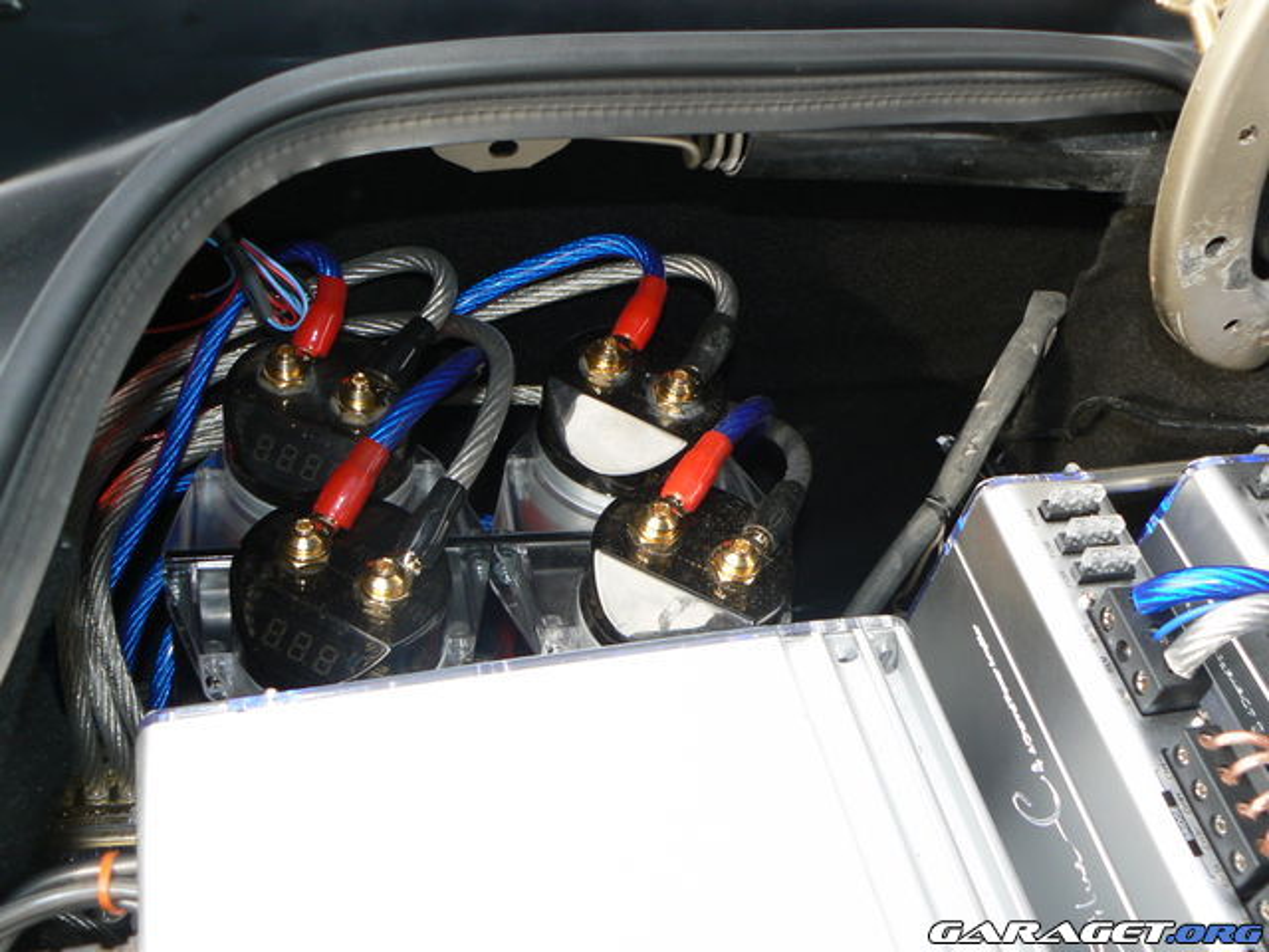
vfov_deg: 39.7
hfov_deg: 51.4
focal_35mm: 36
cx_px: 634
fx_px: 1320
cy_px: 476
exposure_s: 1/80
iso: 80
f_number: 4
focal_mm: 6
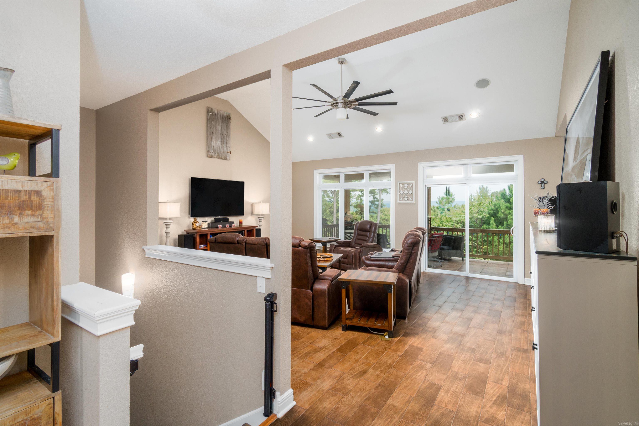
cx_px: 320
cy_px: 213
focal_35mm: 16
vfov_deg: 72.1
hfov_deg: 95.0
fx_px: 293
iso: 400
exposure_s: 1/40
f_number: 8
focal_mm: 11
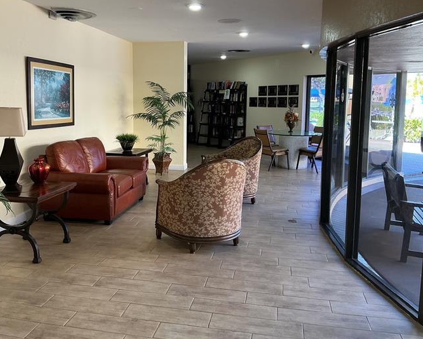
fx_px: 438
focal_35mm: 35
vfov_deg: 42.2
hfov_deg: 51.3
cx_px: 175
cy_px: 150
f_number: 1.8
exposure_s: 1/60
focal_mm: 3
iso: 50
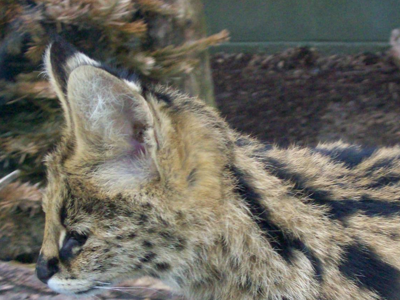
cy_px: 188
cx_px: 246
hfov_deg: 24.7
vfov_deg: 18.6
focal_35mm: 79
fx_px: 913
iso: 354
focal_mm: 9.4
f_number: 3.4
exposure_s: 1/169
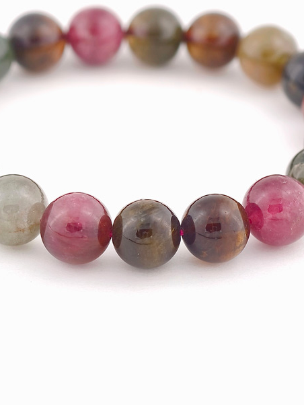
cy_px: 131
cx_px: 144
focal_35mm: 163
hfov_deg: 9.1
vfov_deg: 12.1
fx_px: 1907
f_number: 2.67
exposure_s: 1/161
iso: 125
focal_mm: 22.48
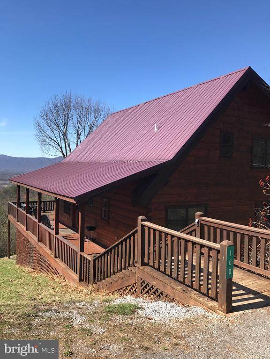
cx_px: 135
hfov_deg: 49.7
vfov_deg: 63.4
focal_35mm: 28
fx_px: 291
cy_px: 180
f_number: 1.8
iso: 20
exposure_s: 1/1330
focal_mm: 3.99
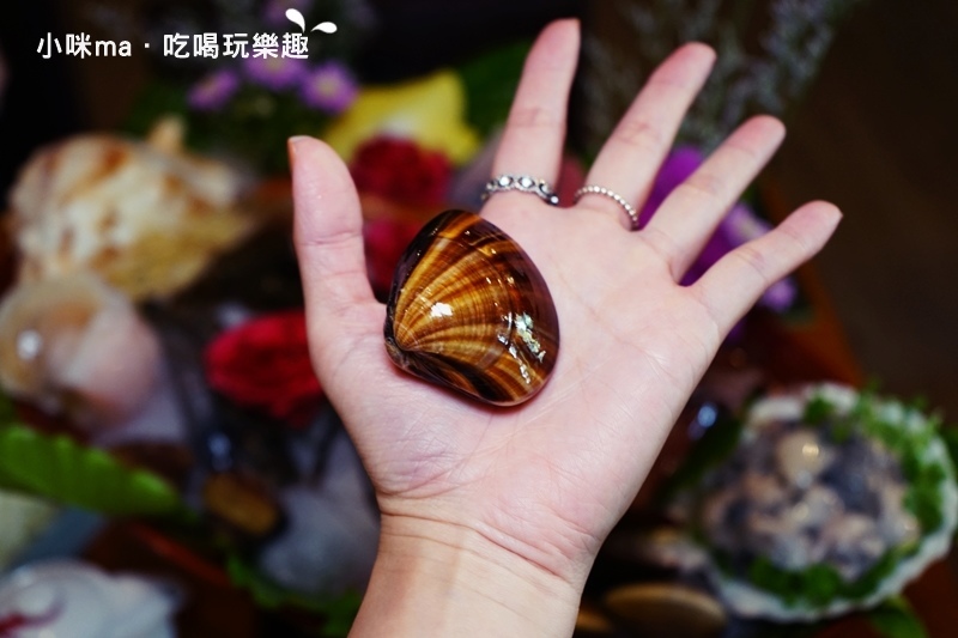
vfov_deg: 31.2
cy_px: 319
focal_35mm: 43
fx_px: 1144
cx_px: 479
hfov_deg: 45.4
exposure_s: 1/60
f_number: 4.5
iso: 1250
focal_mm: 43
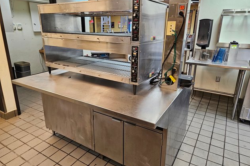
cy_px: 77
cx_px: 125
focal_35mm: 24
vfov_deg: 53.1
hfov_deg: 73.8
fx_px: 167
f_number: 1.8
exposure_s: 1/120
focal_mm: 5.4
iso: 250
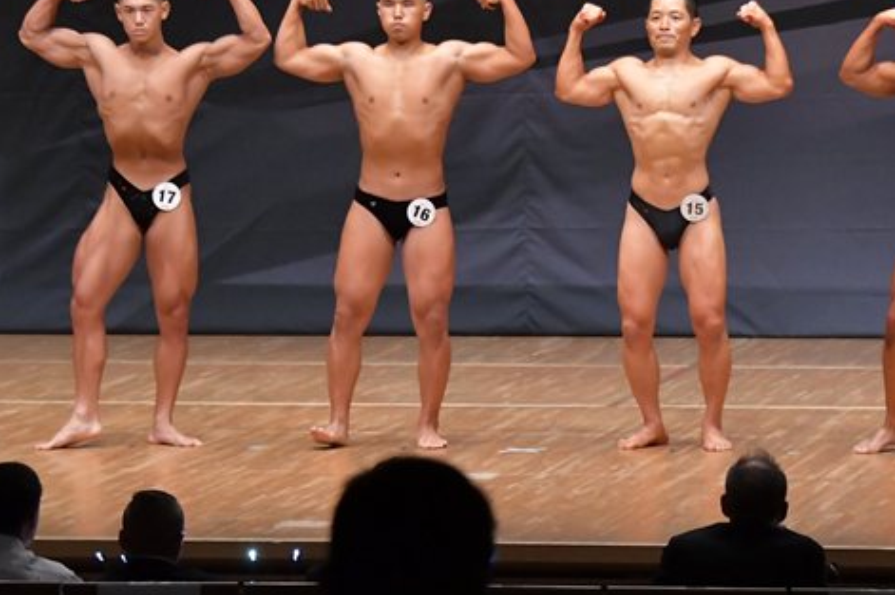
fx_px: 6134
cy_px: 308
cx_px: 579
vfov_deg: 5.6
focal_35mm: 247
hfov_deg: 8.3
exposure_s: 1/400
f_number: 5.6
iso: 6400
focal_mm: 100
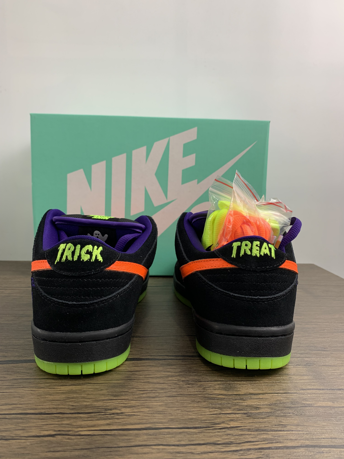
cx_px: 172
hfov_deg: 53.1
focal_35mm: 26
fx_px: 345
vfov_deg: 67.3
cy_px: 230
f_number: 1.8
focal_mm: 4.25
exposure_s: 1/121
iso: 64
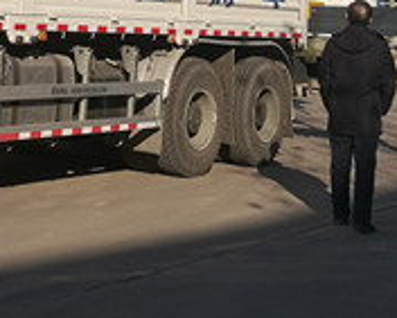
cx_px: 7
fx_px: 1281
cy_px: -78
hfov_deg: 17.2
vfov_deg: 13.7
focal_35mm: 109
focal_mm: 4.5
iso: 50
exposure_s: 1/1238
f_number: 2.2
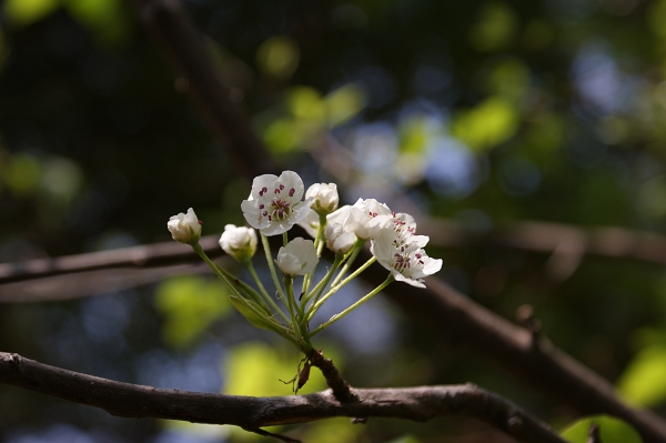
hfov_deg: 19.5
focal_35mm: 105
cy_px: 222
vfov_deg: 13.0
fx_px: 1941
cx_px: 333
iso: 100
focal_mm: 70
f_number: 5.6
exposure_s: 1/200
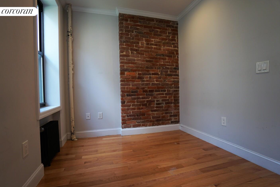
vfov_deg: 73.7
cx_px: 137
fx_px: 124
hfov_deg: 96.7
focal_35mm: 16
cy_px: 98
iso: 160
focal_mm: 10
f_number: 4
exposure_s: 1/60
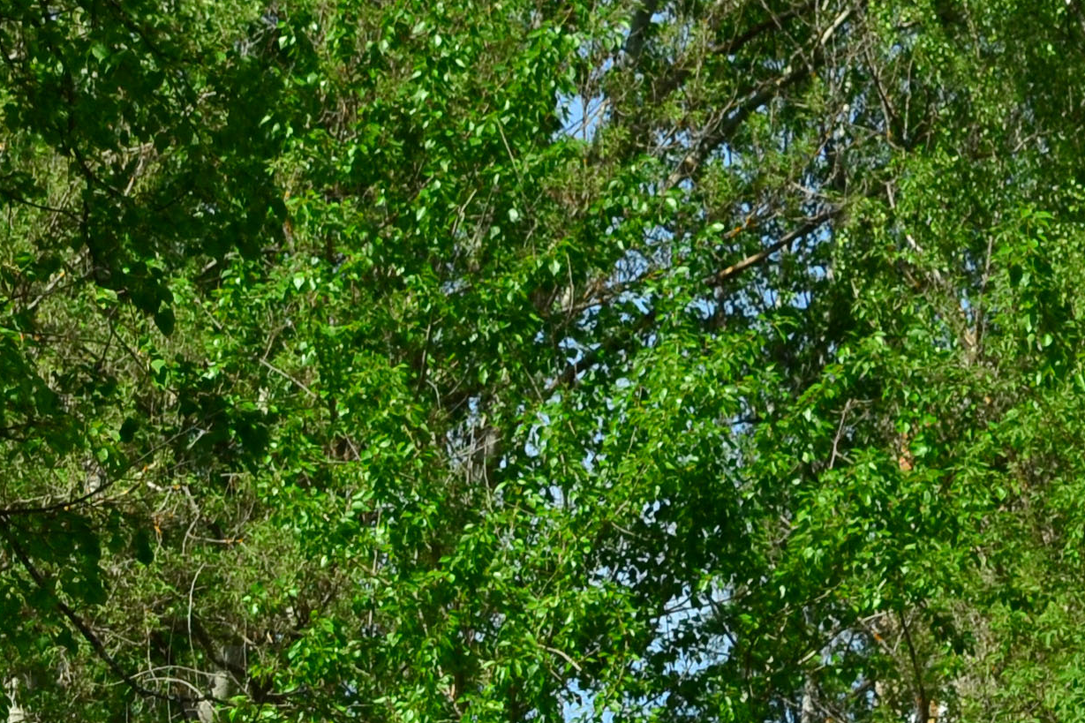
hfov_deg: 10.1
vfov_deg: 6.8
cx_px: -526
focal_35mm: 197
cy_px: 1341
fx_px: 5932
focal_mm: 35
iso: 400
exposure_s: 1/2000
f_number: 5.6
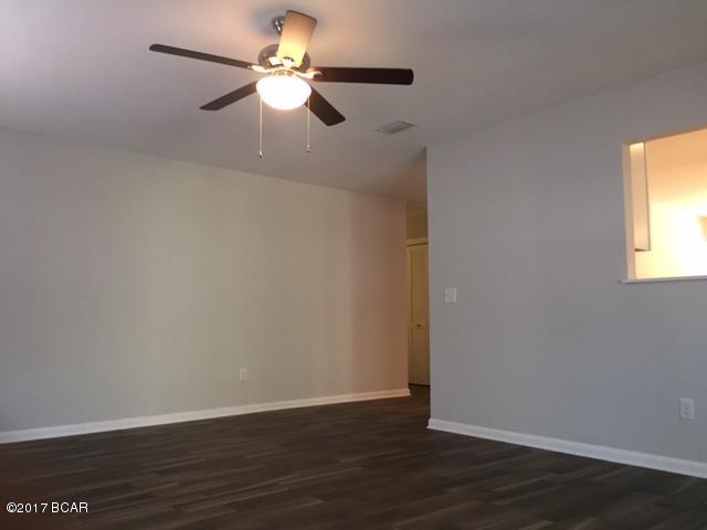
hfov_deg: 61.7
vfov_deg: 48.2
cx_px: 354
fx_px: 592
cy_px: 265
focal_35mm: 29
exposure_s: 1/30
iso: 125
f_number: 2.2
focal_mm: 4.15
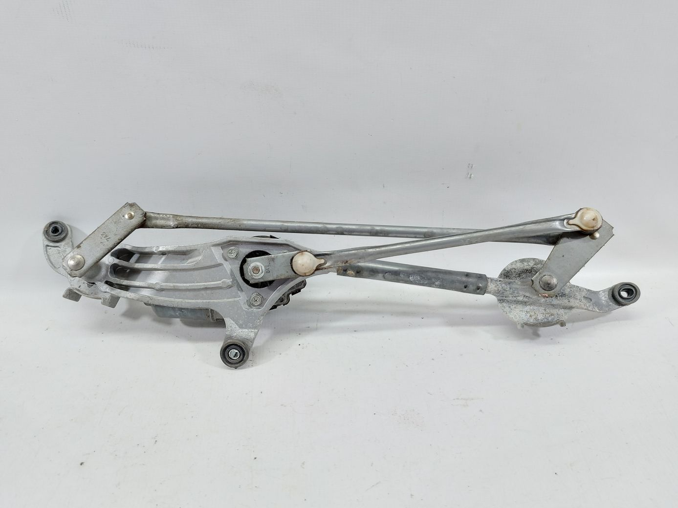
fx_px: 470
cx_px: 339
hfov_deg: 71.6
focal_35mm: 24
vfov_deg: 56.8
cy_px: 254
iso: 160
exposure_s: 1/50
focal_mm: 5.23
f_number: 1.8
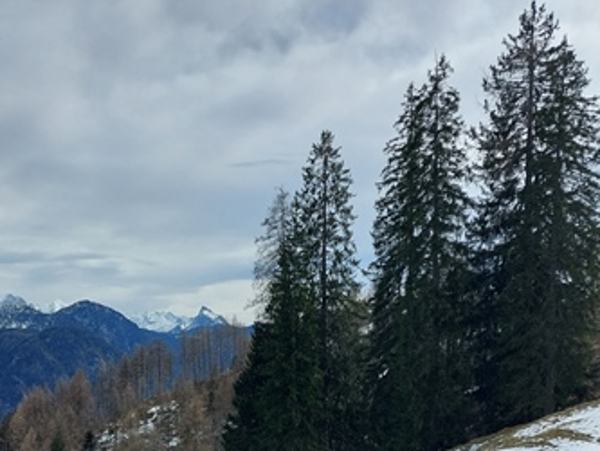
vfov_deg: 29.1
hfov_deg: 39.1
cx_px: 187
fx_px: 832
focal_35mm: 48
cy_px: 400
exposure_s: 1/1728
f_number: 1.8
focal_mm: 5.23
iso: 25
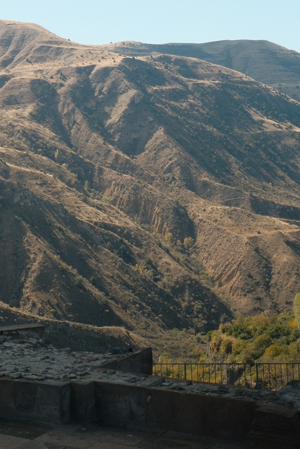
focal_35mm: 81
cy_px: 15
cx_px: 23
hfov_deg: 16.6
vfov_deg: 24.1
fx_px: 1012
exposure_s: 1/140
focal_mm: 23
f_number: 2
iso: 640
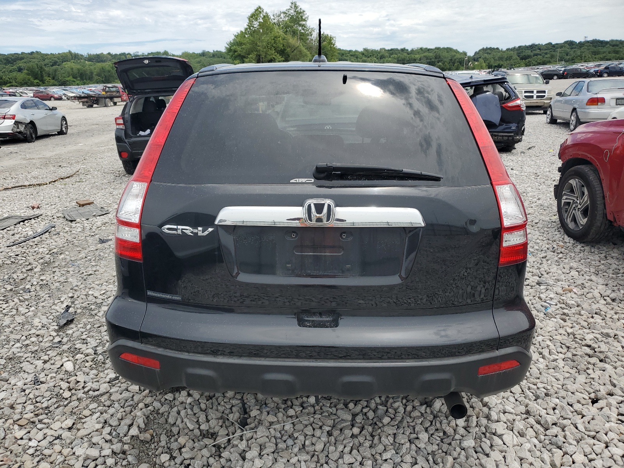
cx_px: 312
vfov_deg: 53.1
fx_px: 469
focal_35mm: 26
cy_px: 234
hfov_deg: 67.3
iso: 50
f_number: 1.5
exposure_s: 1/3333
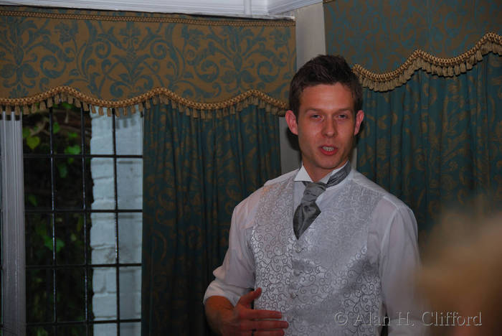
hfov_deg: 14.4
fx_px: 1989
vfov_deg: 9.6
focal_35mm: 142
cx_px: 251
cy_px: 168
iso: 180
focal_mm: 95
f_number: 5.3
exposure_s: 1/200
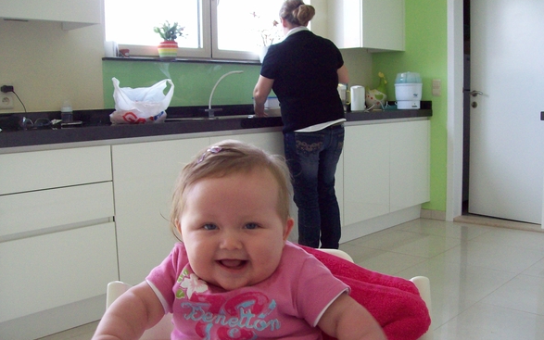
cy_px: 169
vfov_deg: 32.8
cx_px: 270
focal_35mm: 39
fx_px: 578
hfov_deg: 50.4
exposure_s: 1/128
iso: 219
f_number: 2.7
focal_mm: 6
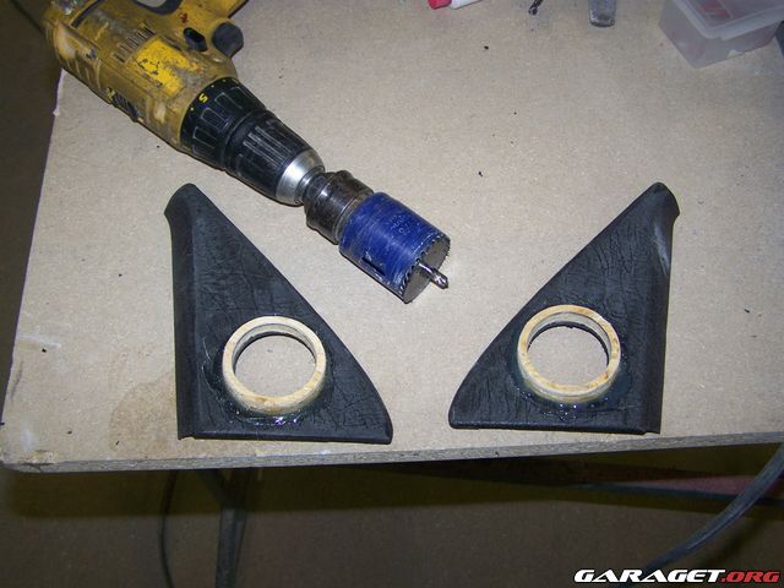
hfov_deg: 49.0
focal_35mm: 38
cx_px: 392
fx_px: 861
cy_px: 294
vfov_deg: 37.7
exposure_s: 1/60
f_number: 2.8
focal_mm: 6.3
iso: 80
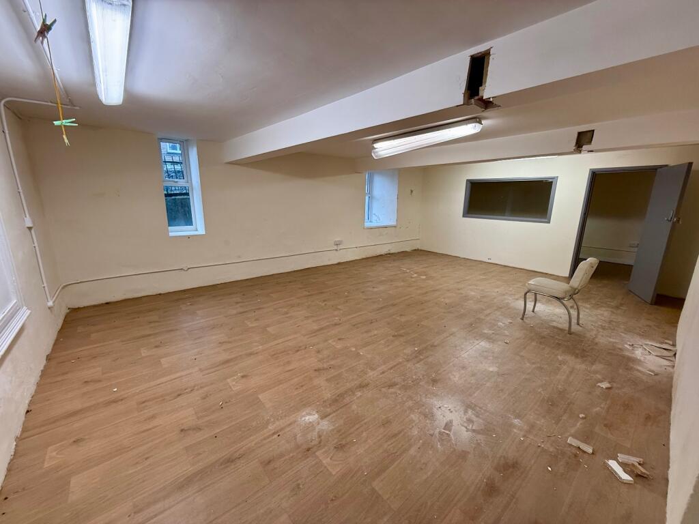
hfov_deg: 102.1
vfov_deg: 85.7
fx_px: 283
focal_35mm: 14
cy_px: 262
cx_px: 350
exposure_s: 1/100
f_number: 2.2
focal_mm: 2.22
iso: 160
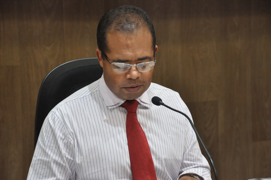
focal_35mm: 120
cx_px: 136
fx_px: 902
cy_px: 90
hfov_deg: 17.1
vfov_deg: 11.4
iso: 2000
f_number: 5.3
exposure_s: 1/125
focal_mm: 80
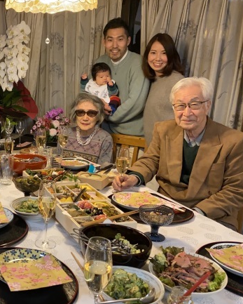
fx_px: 368
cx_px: 13
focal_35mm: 41
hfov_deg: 34.0
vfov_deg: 44.8
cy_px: 153
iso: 320
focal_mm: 4.25
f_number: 1.8
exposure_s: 1/50
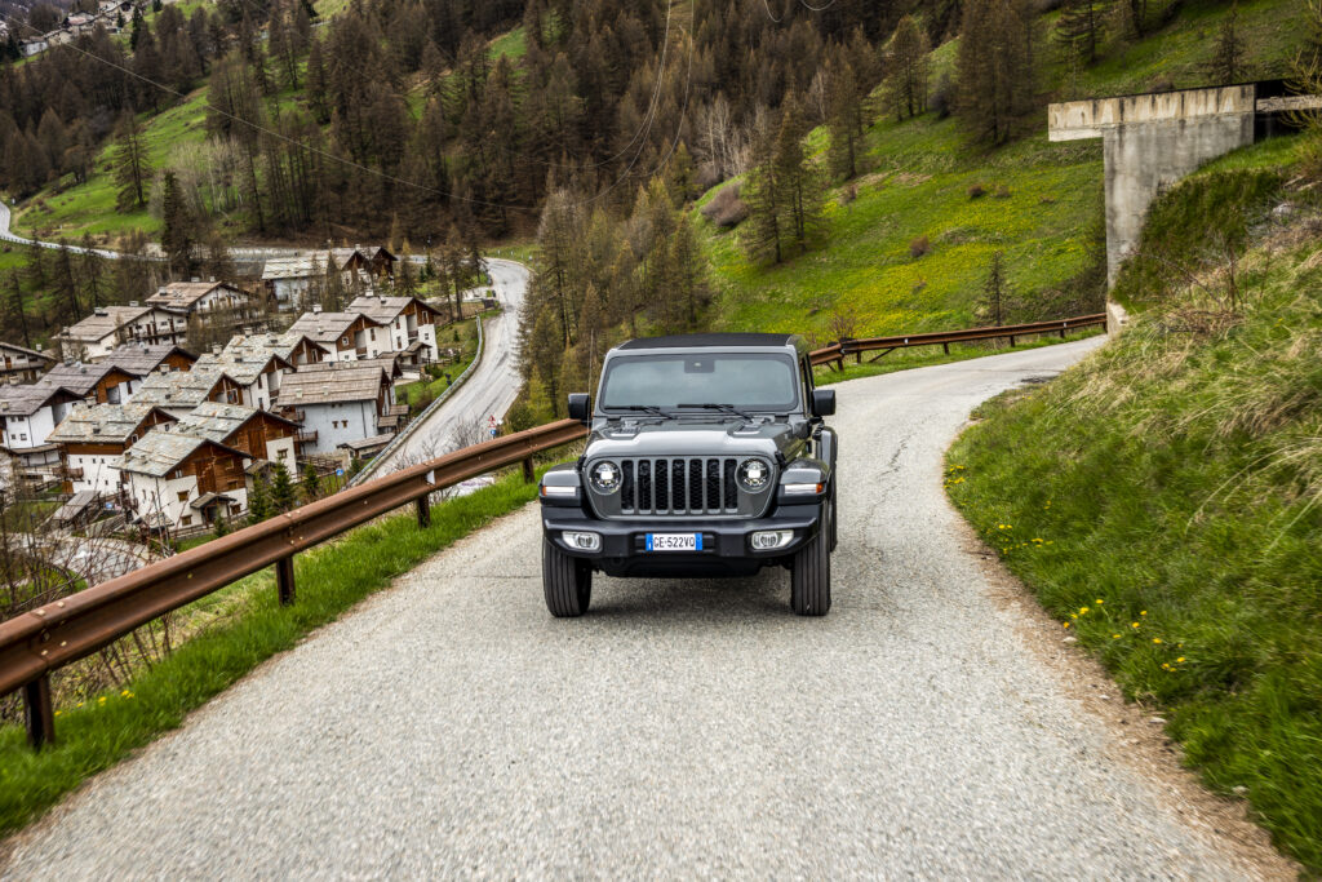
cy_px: 441
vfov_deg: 29.3
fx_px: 1689
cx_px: 661
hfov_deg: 42.7
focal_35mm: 46
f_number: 7.1
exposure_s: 1/125
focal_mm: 46
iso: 100
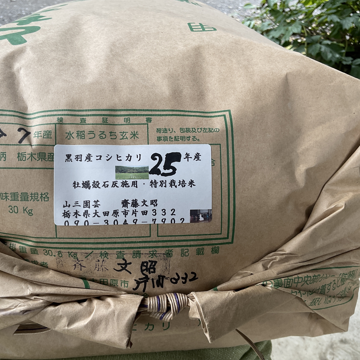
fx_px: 412
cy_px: 180
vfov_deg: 47.2
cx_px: 151
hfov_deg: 47.0
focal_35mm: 35
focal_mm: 3
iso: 16
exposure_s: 1/113
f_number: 1.8
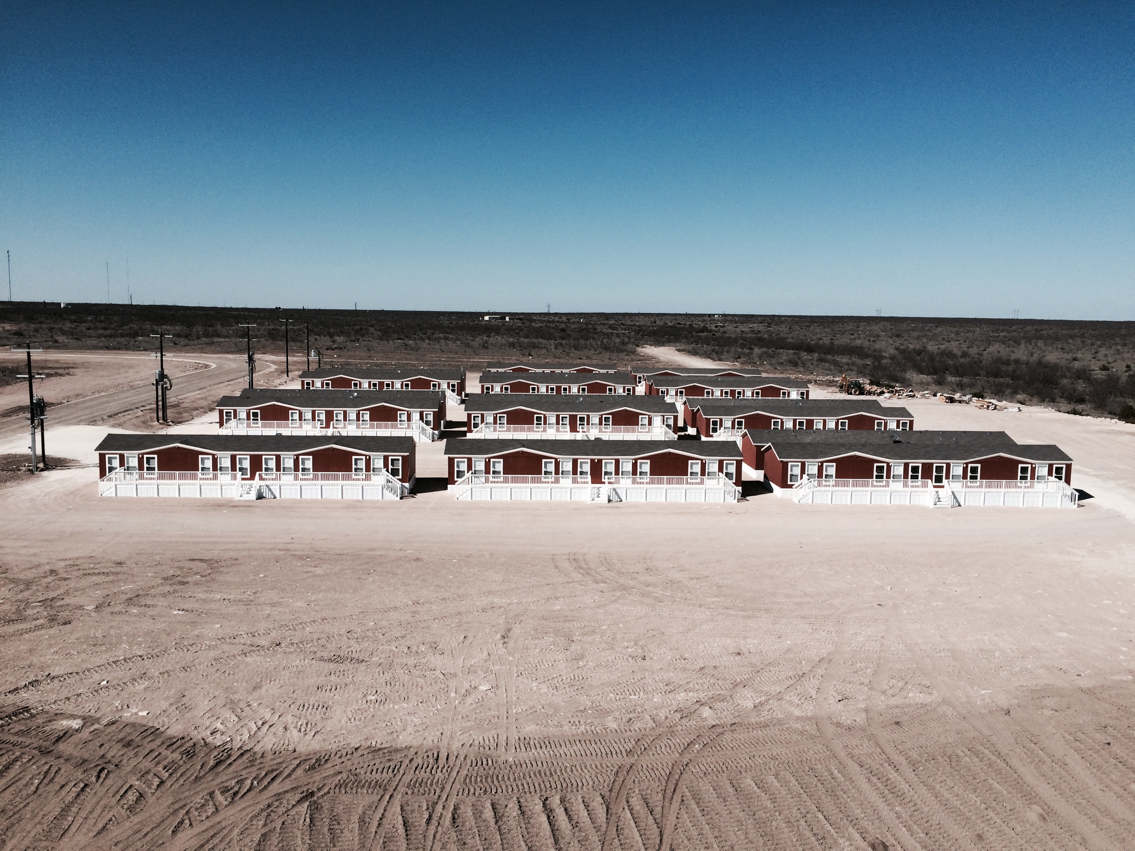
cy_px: 426
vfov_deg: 48.2
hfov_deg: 61.7
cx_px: 568
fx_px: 951
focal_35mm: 29
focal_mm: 4.15
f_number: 2.2
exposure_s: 1/4566
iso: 32
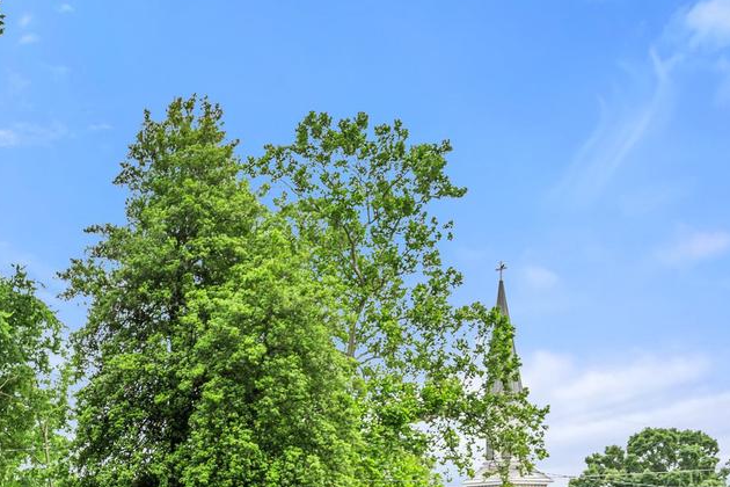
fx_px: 1622
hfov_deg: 25.1
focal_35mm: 80
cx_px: 198
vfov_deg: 16.8
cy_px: 464
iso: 250
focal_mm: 35
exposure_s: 1/320
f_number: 10
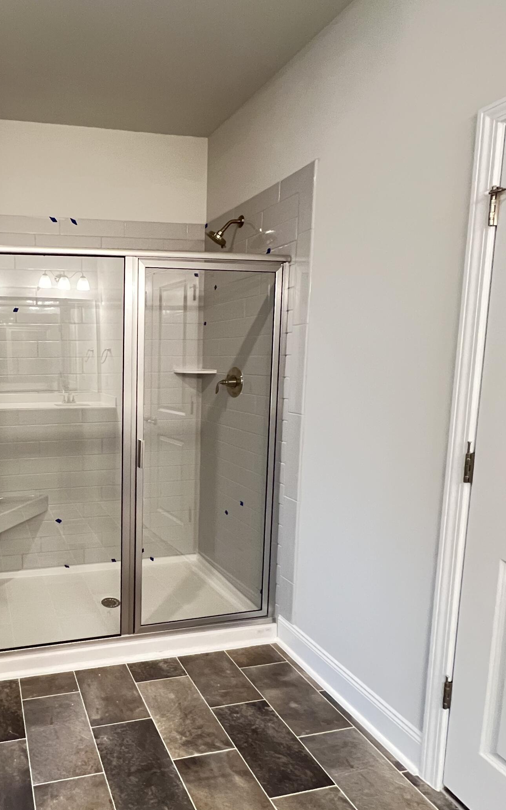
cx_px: 74
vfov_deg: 85.0
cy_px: 415
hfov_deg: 53.9
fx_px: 441
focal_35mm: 20
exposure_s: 1/60
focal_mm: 1.57
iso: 500
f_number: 1.8
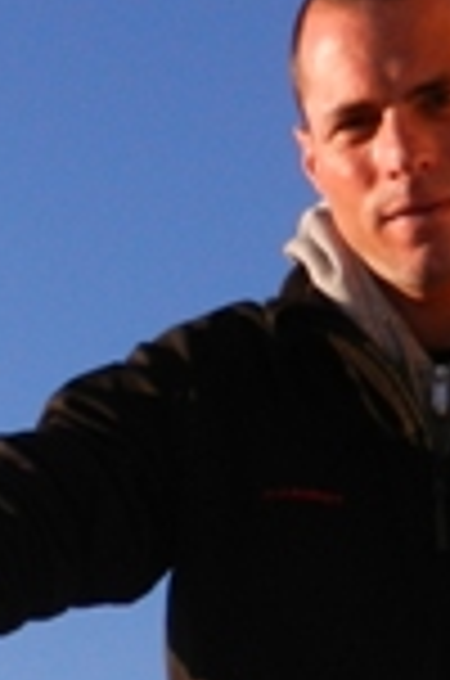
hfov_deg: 8.1
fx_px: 3164
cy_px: 986
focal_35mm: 168
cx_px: 117
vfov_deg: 11.8
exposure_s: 1/800
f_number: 4
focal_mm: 6.9
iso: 160
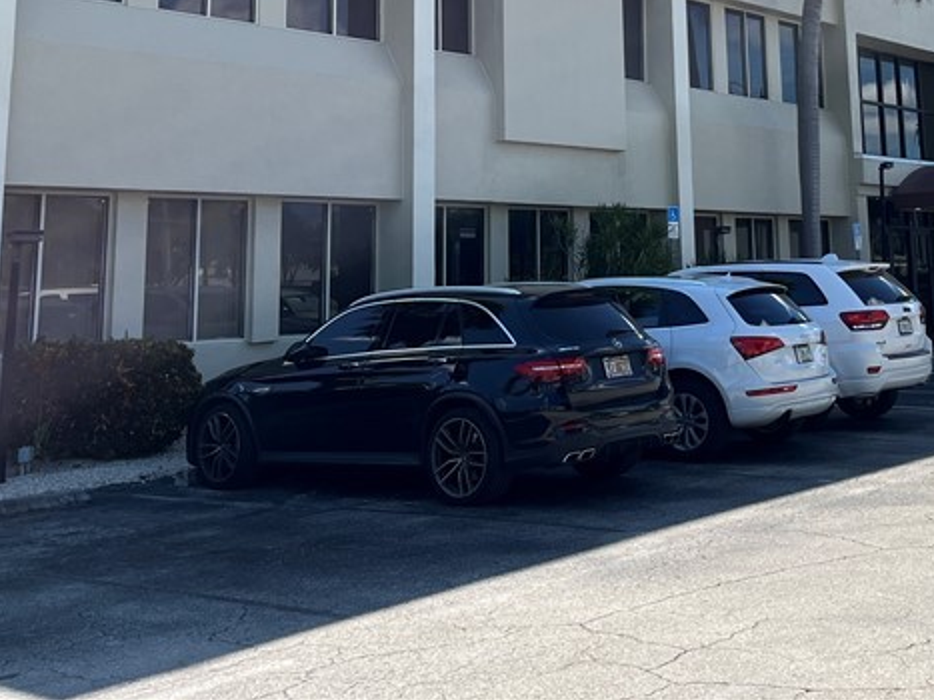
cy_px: -66
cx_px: 636
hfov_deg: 33.4
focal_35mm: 57
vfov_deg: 24.0
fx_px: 1538
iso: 50
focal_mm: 5.1
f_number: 1.6
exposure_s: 1/3049
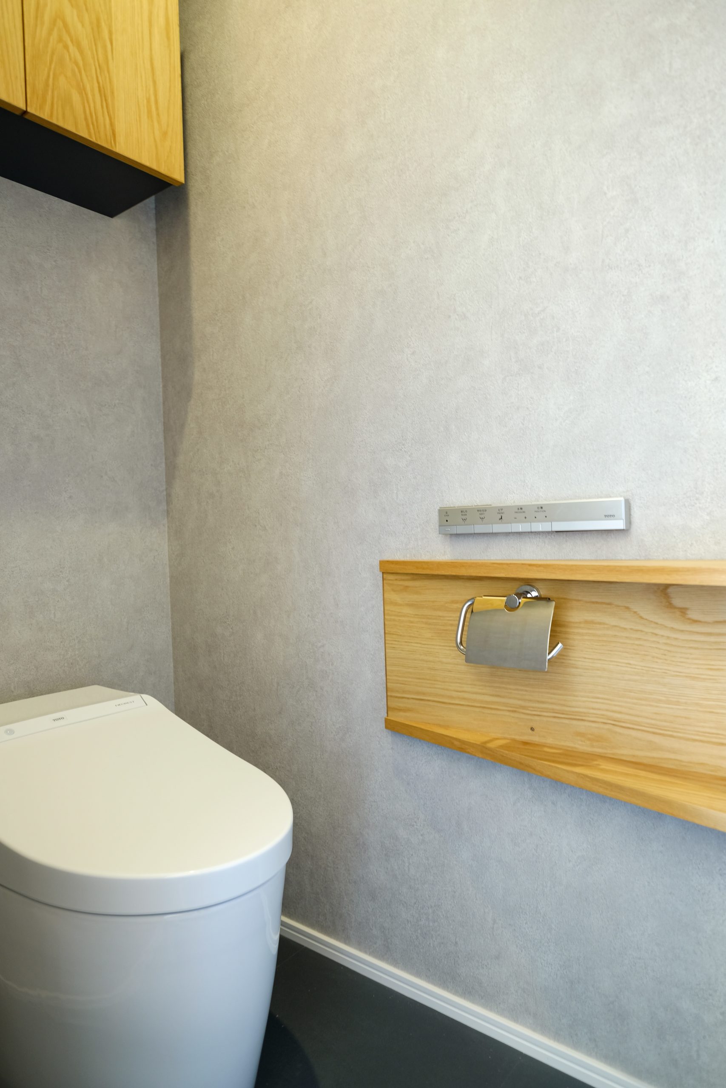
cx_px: 363
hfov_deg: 59.5
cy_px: 544
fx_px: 635
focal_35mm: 21
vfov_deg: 81.2
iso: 200
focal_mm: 14
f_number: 2.8
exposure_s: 1/10
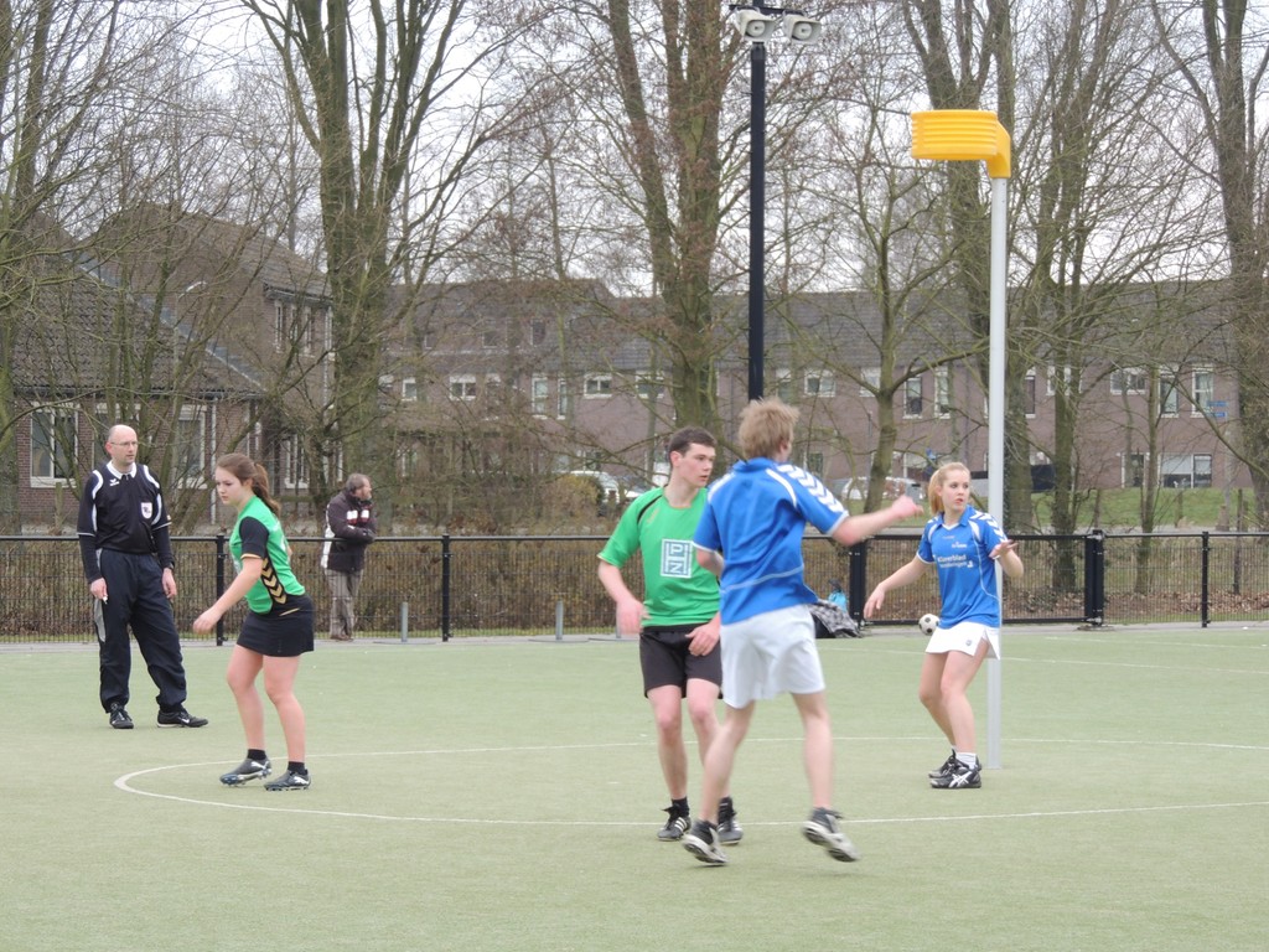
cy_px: 476
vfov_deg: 12.3
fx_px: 4399
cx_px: 634
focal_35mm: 120
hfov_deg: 16.4
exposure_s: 1/100
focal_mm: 21.4
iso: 180
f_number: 4.2
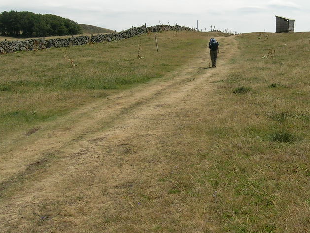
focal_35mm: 57
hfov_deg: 33.0
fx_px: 511
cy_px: 83
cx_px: 241
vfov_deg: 25.6
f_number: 4.8
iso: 50
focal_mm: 5.4
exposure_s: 1/663
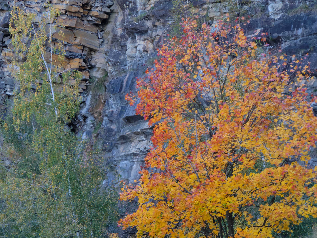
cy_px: 180
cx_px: 148
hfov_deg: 8.3
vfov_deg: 6.2
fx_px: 2180
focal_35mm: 238
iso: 800
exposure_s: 1/60
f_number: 5.6
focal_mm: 88.2
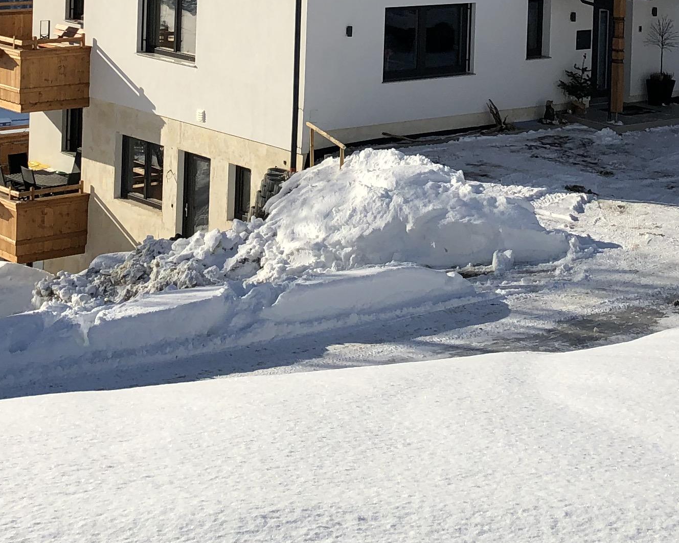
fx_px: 1668
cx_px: 405
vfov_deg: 17.7
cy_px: -92
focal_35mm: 83
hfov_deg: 23.0
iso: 20
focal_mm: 3.99
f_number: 1.8
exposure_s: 1/3436
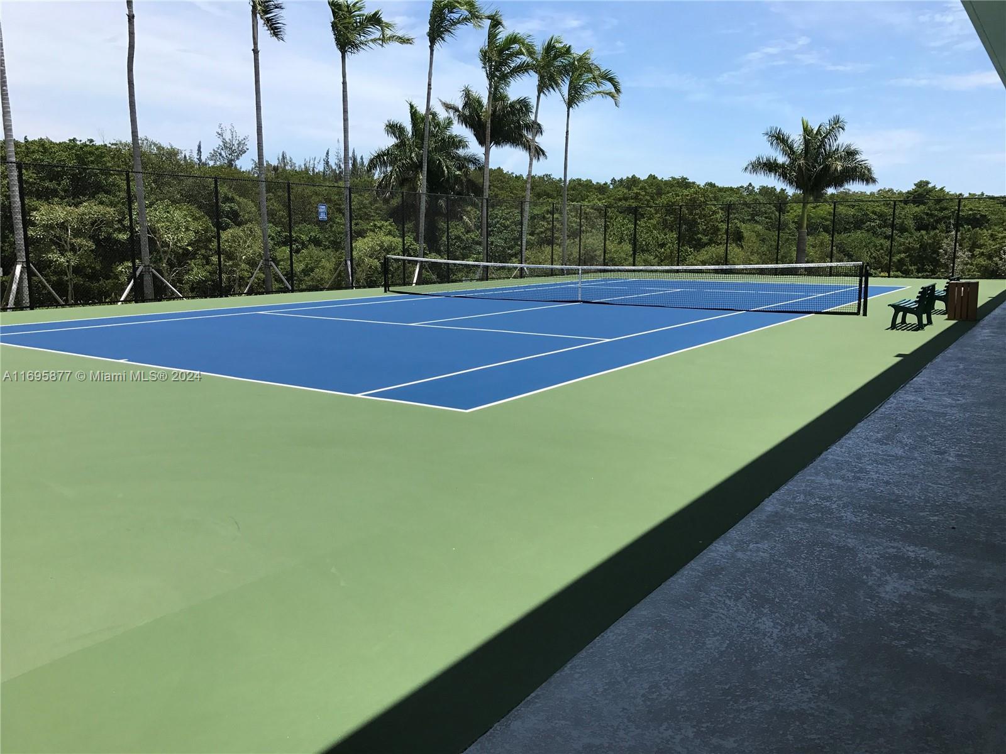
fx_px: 814
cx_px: 503
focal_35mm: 28
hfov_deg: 63.4
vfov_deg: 49.7
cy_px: 377
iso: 20
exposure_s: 1/2740
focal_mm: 3.99
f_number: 1.8
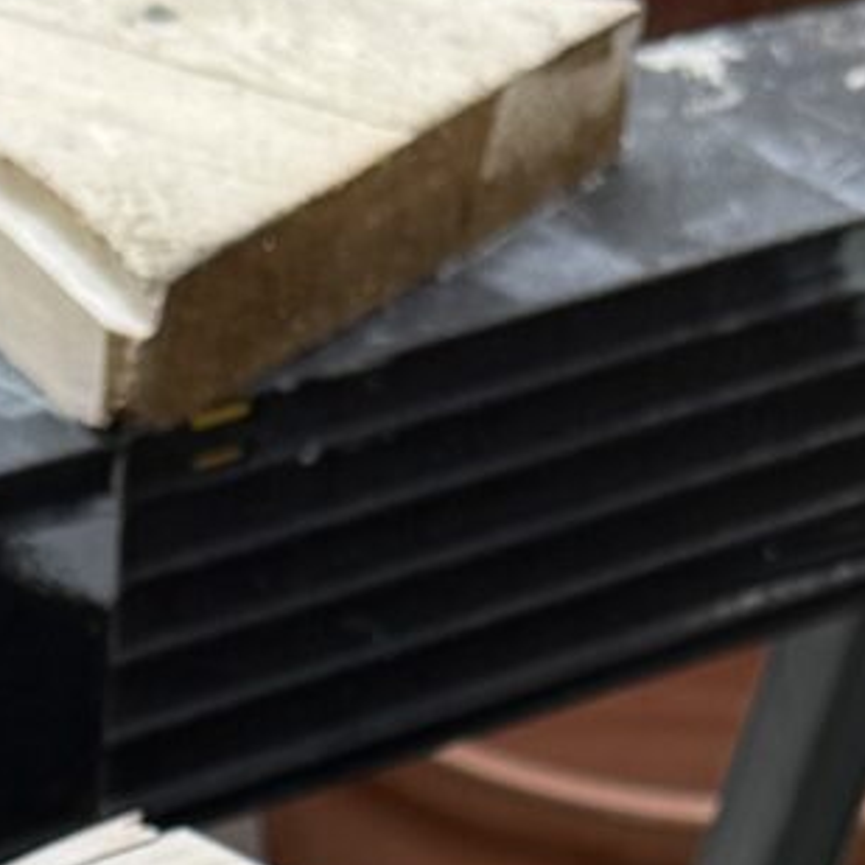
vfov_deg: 8.9
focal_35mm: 176
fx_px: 4976
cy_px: 2111
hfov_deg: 9.8
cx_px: -120
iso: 80
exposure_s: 1/1560
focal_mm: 6.76
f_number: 1.78
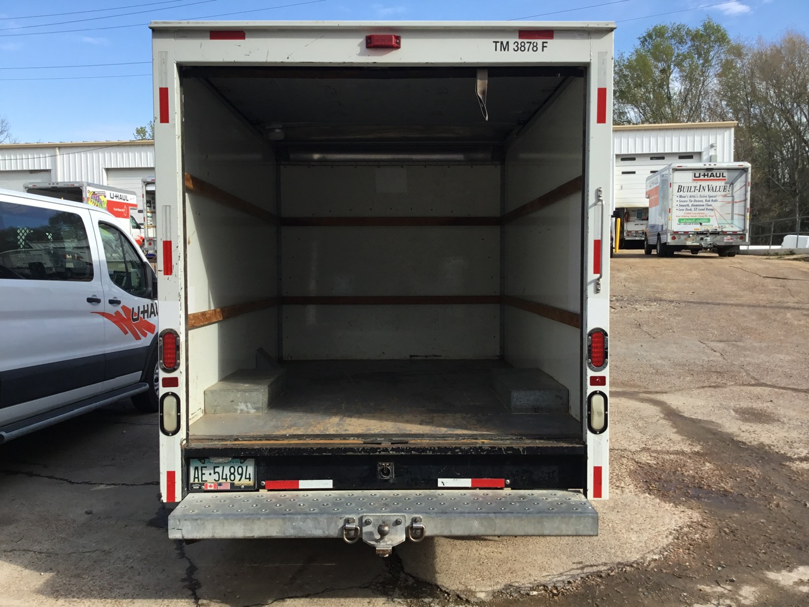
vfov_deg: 45.4
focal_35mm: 31
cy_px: 304
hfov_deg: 58.4
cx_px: 404
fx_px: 724
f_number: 2.4
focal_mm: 3.3
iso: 25
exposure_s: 1/497
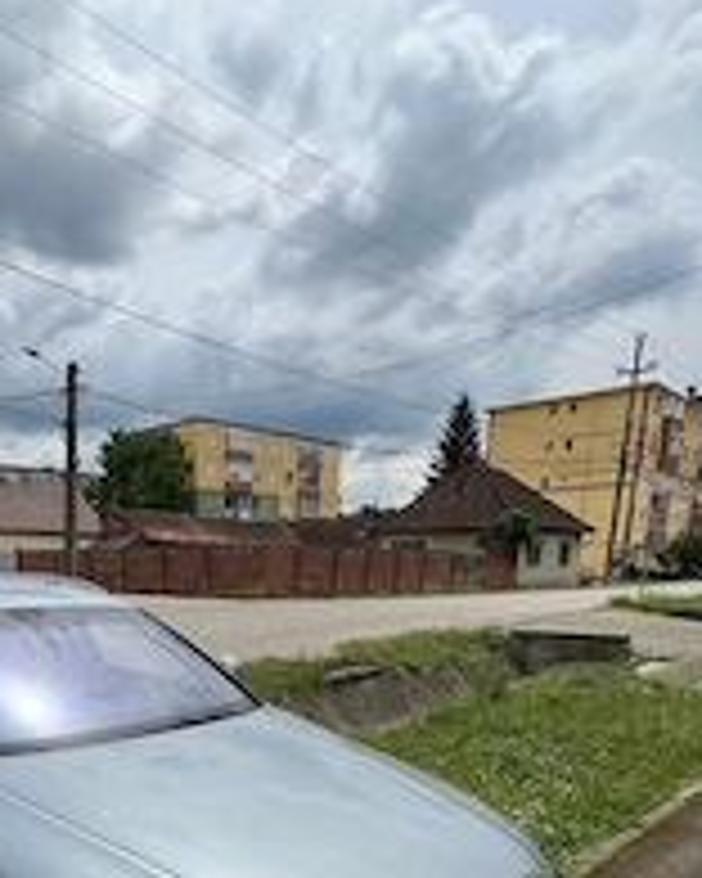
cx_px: 135
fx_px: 675
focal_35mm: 26
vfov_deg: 59.4
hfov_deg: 51.3
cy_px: 734
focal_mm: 1.57
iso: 32
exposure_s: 1/2597
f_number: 1.8
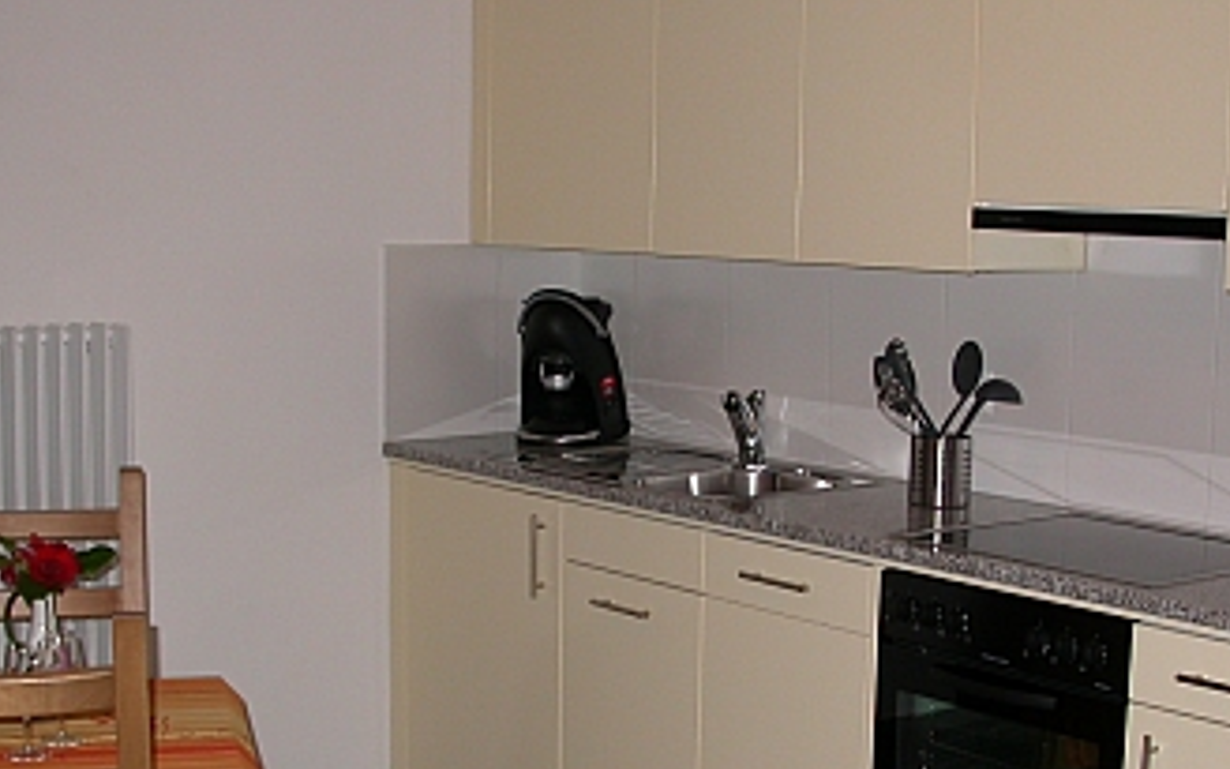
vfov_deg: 21.9
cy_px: 514
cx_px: 652
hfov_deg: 34.5
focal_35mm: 59
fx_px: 1978
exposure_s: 1/60
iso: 100
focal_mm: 7.85
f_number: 2.6
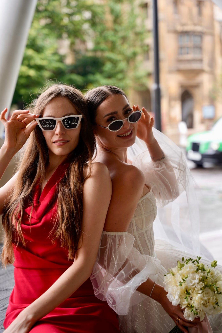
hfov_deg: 21.8
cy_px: 166
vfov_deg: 32.1
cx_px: 111
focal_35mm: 62
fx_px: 577
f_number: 3.2
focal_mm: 62.5
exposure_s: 1/160
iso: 200
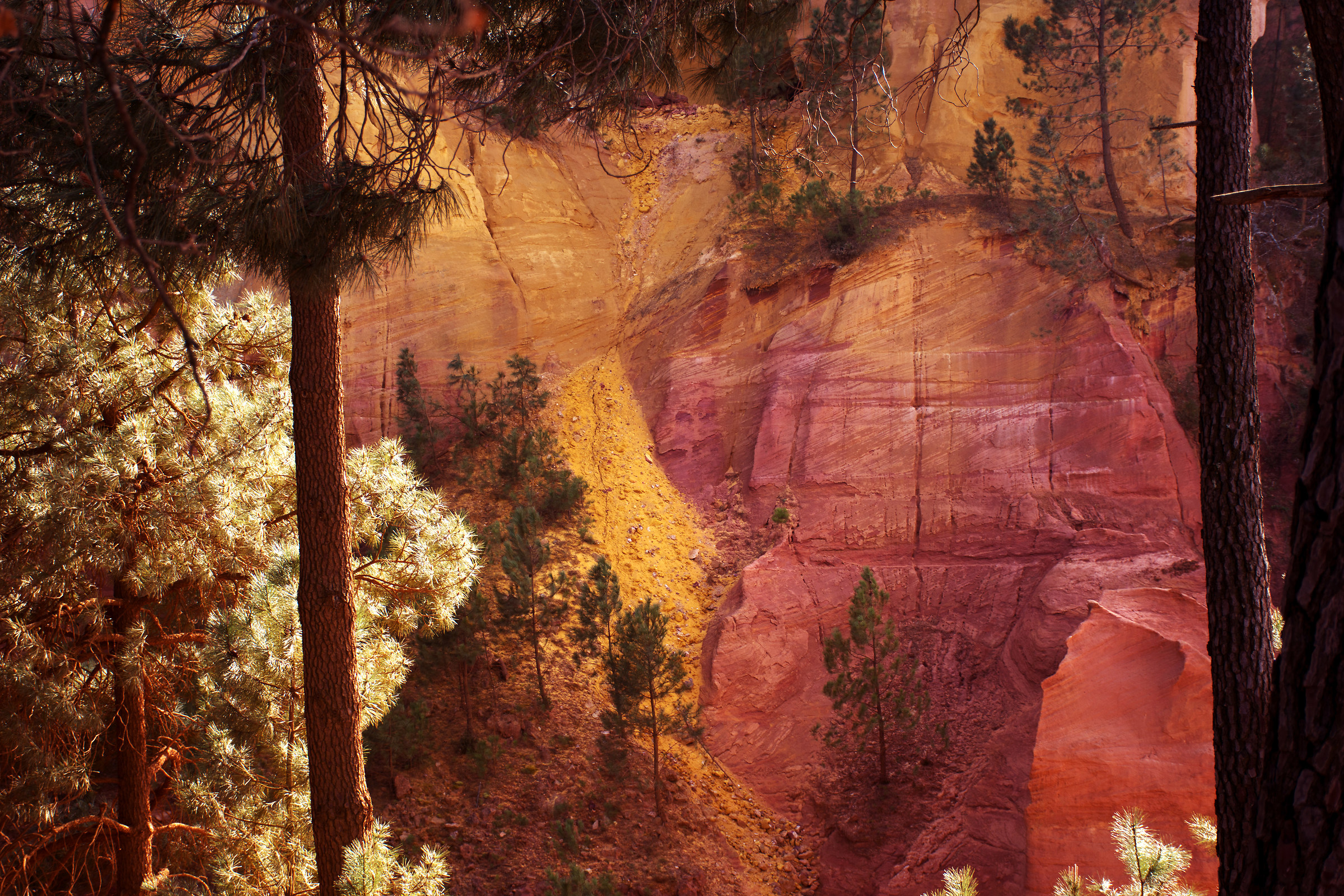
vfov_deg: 23.8
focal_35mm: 57
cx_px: 672
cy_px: 448
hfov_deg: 35.1
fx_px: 2128
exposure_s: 1/250
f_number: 5
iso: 100
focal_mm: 38
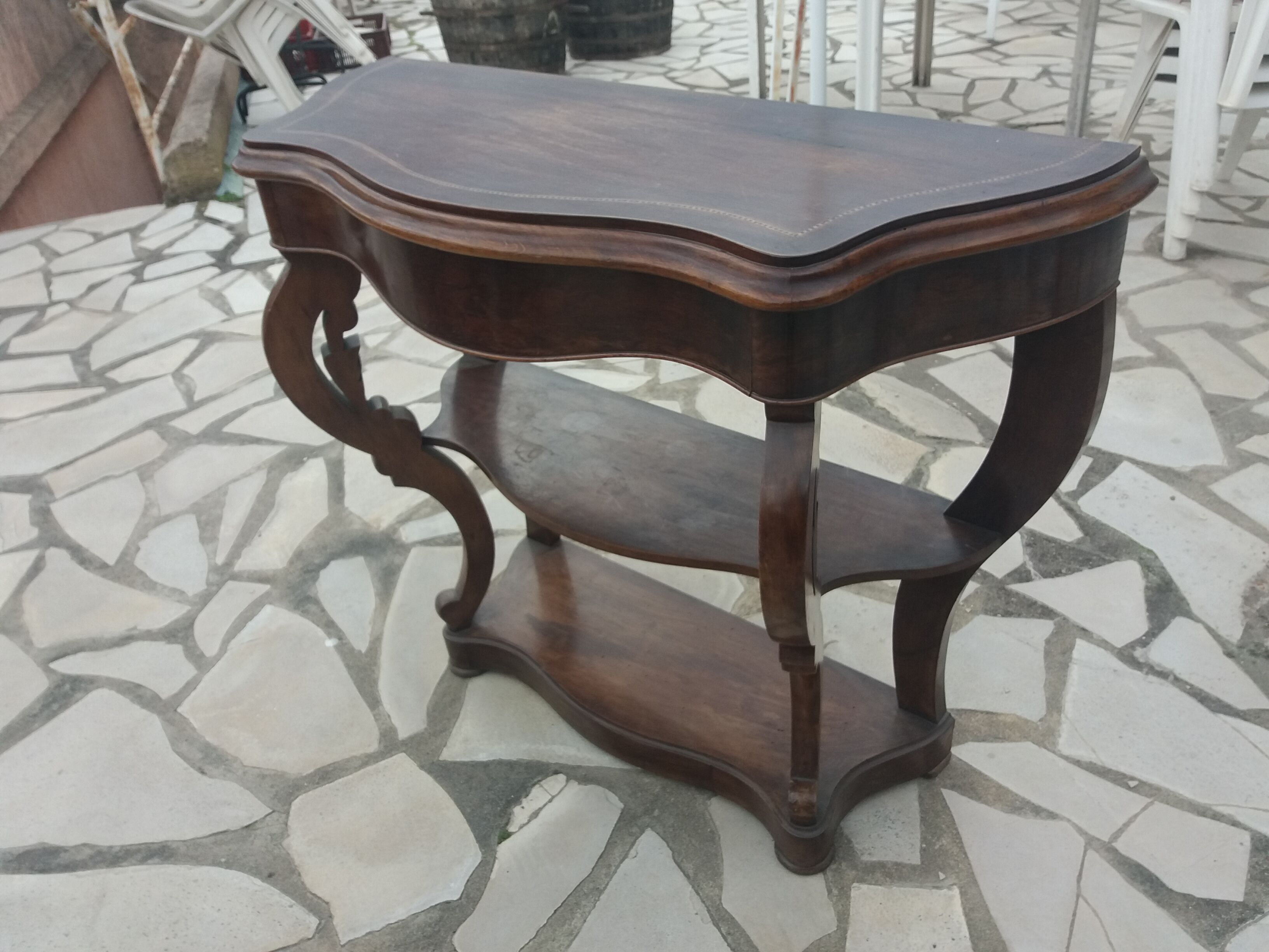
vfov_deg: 49.7
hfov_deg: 63.4
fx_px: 1026
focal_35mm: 28
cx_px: 634
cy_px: 476
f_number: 1.9
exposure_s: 1/286
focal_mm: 3.7
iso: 64
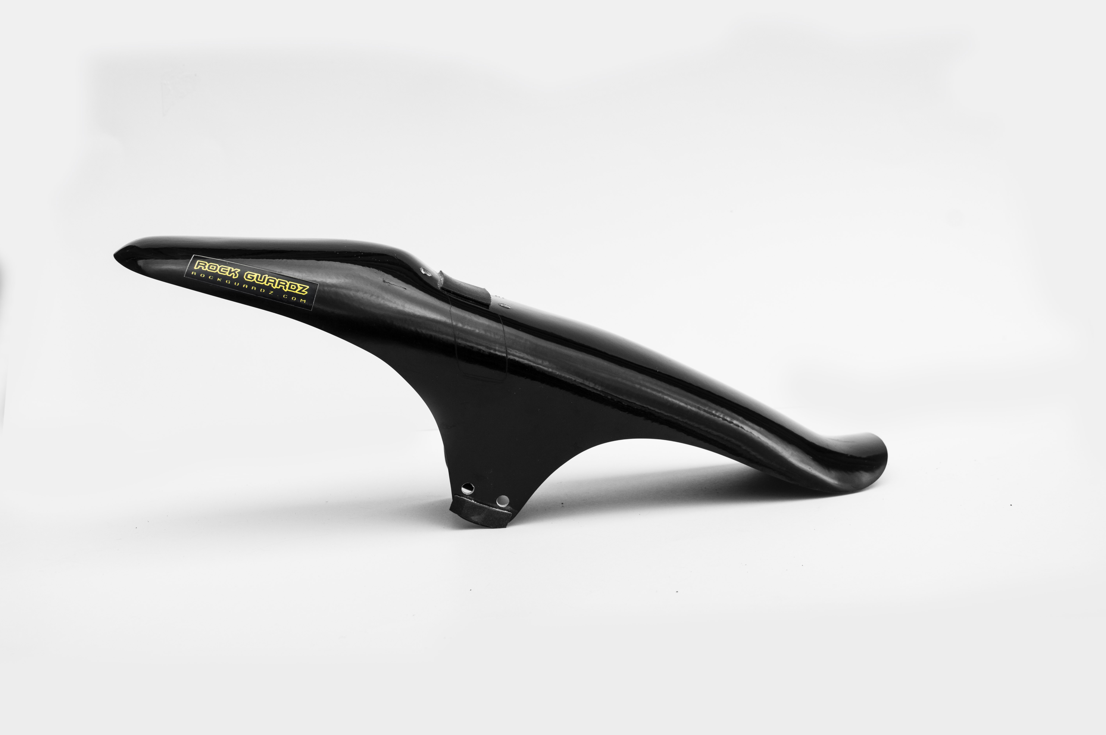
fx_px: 1243
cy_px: 368
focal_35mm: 40
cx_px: 553
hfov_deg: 48.0
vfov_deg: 33.0
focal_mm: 27
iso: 100
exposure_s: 1/250
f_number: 8
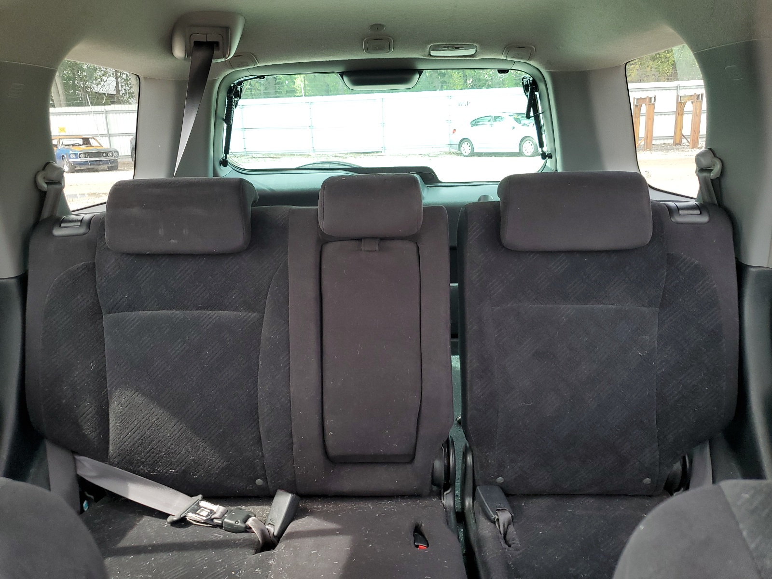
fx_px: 580
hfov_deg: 67.3
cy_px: 290
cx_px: 386
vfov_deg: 53.1
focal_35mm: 26
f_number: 1.5
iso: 80
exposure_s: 1/120
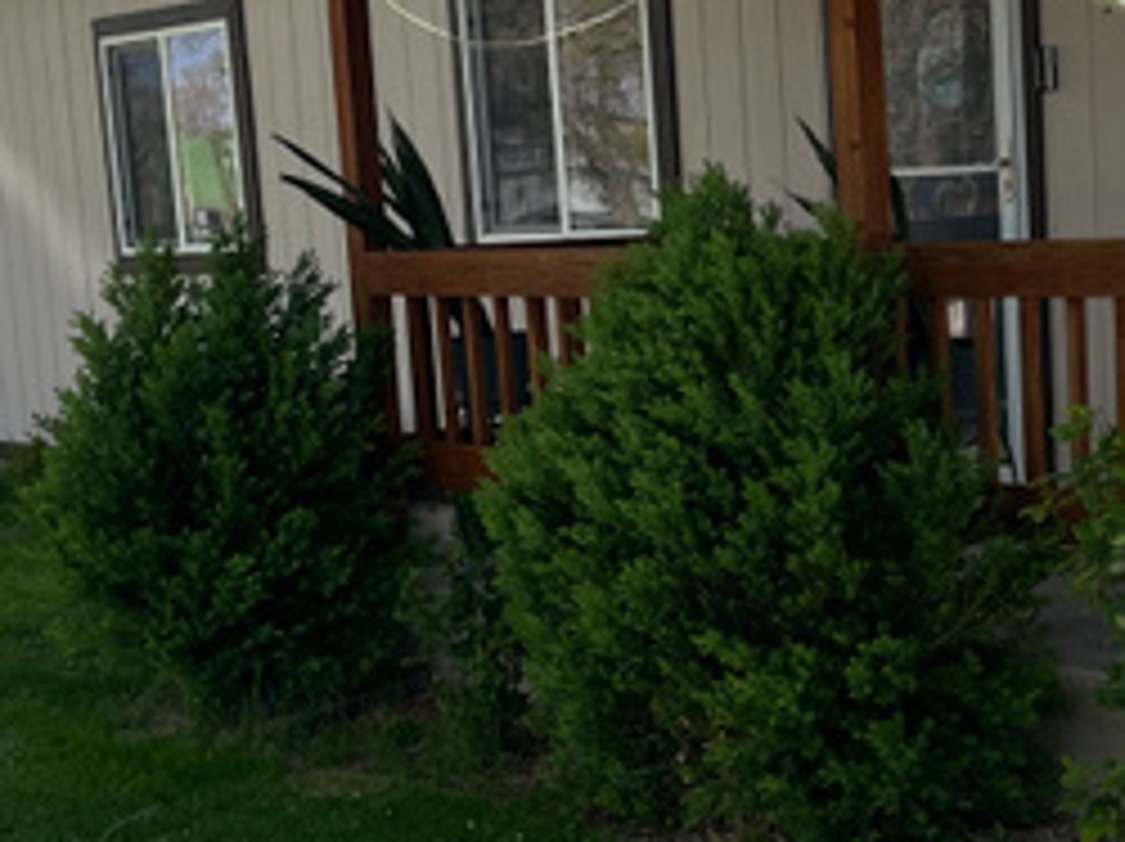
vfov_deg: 18.3
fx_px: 2597
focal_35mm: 80
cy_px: 621
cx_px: 968
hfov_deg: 23.9
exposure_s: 1/1600
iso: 50
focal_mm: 5.1
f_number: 1.6
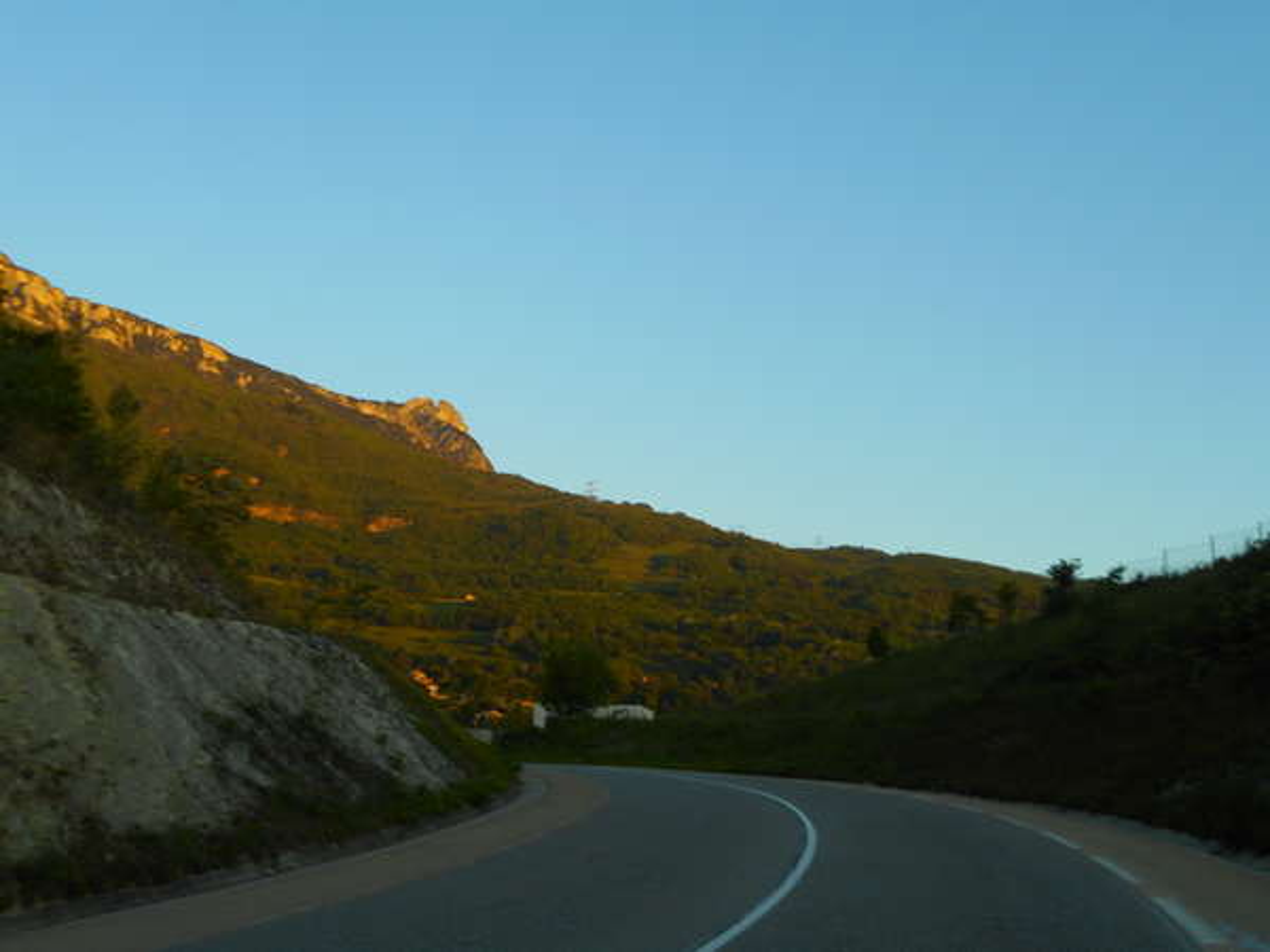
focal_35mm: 39
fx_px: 1431
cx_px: 635
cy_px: 476
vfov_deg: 36.8
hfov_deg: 47.9
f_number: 4.5
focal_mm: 6.9
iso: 80
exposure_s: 1/125
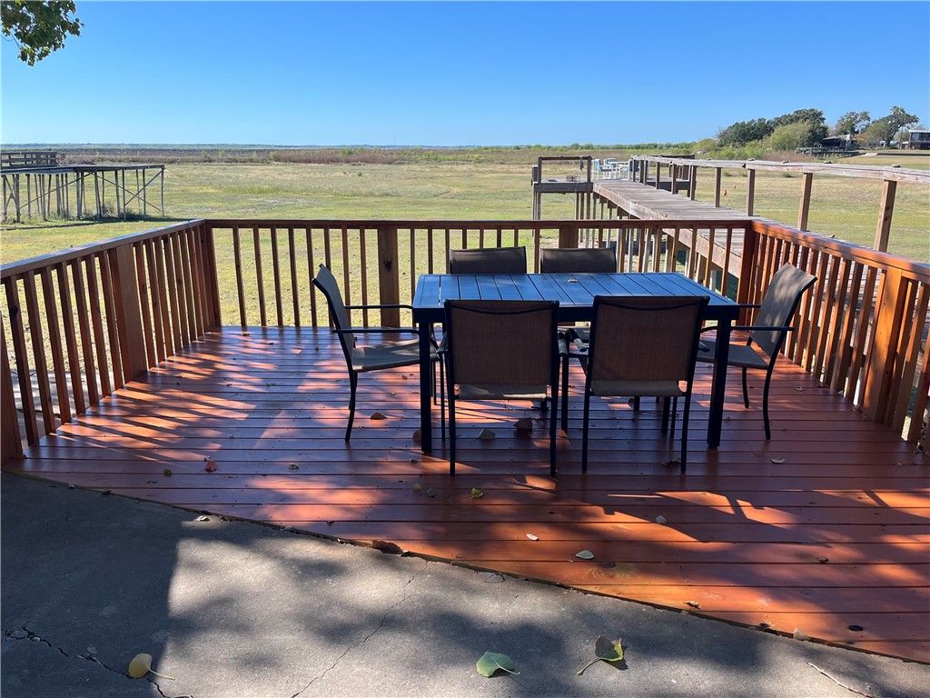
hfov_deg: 67.3
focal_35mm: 26
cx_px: 465
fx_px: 699
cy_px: 349
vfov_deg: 53.1
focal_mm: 5.1
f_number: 1.6
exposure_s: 1/1309
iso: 50
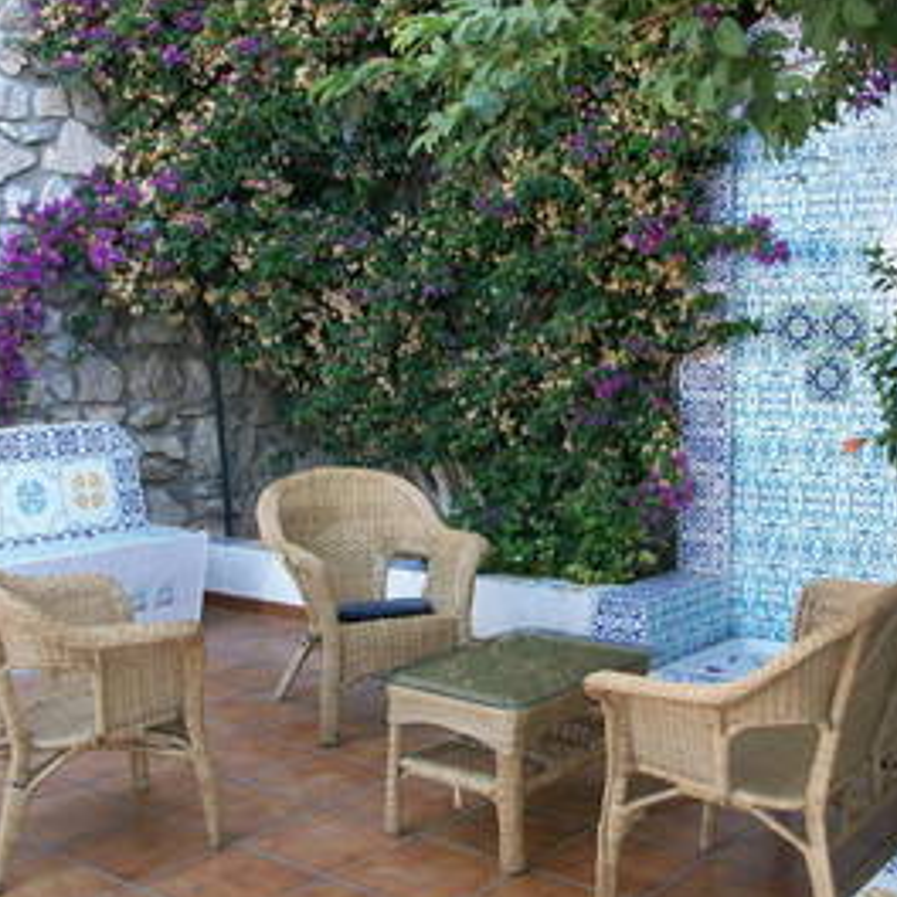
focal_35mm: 41
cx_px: 435
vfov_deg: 40.9
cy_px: 448
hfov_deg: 40.9
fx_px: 1202
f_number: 2.8
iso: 160
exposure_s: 1/105
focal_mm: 5.7
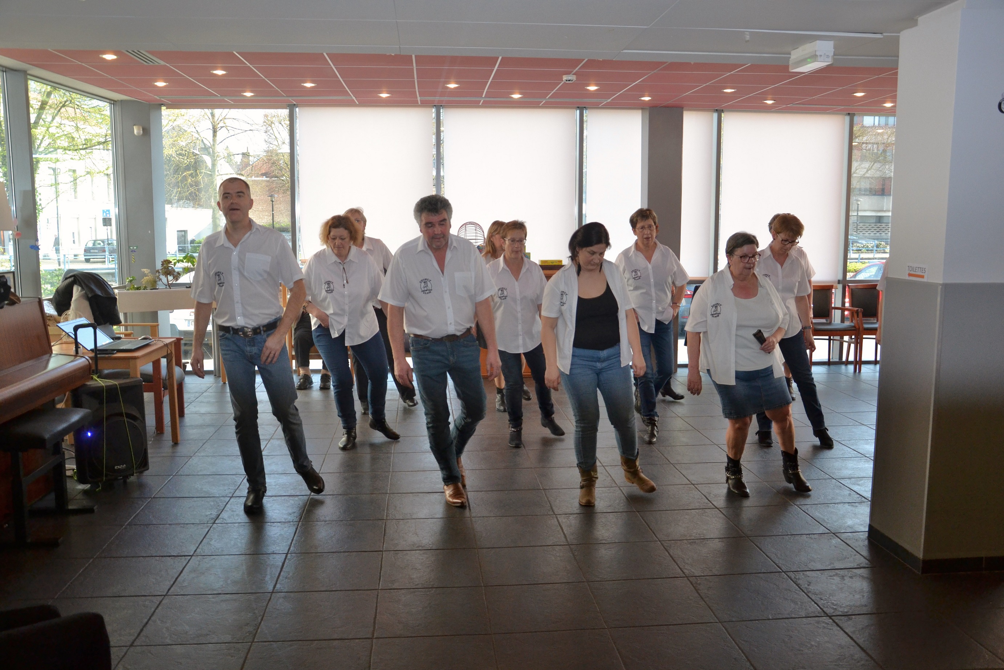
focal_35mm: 32
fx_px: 879
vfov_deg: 41.7
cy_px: 335
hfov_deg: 59.5
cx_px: 502
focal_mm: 21
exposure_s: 1/500
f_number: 3.8
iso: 900
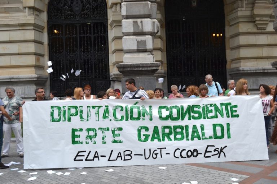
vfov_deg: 34.2
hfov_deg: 49.6
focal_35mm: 39
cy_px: 92
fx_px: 300
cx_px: 138
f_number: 5.6
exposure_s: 1/125
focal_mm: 26
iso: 140
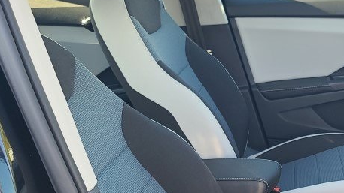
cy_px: 225
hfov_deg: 32.9
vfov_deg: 18.8
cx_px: 300
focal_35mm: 61
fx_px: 556
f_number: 1.8
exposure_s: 1/120
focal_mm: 7
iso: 64
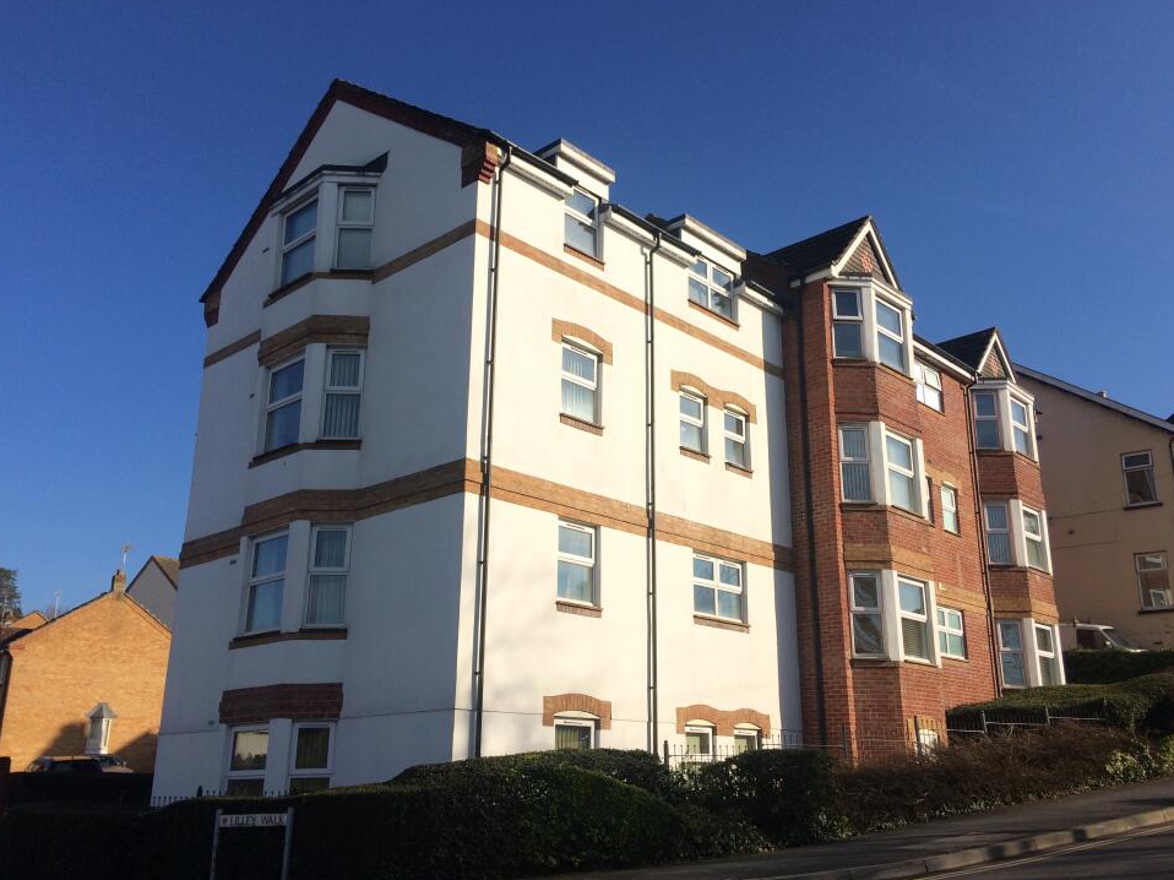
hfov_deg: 58.3
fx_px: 1051
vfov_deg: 45.4
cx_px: 612
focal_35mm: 31
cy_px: 462
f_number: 2.2
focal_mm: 4.15
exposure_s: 1/2564
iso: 32
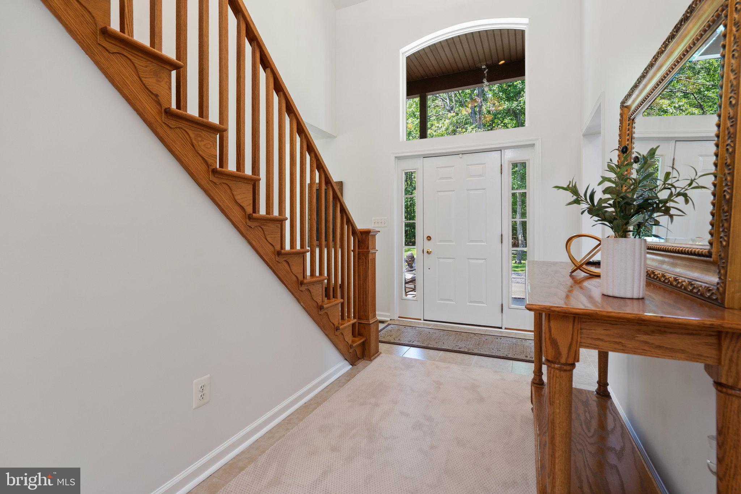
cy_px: 247
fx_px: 329
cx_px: 370
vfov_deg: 73.7
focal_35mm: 16
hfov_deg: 96.7
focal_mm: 16
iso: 500
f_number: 8
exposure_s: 1/8
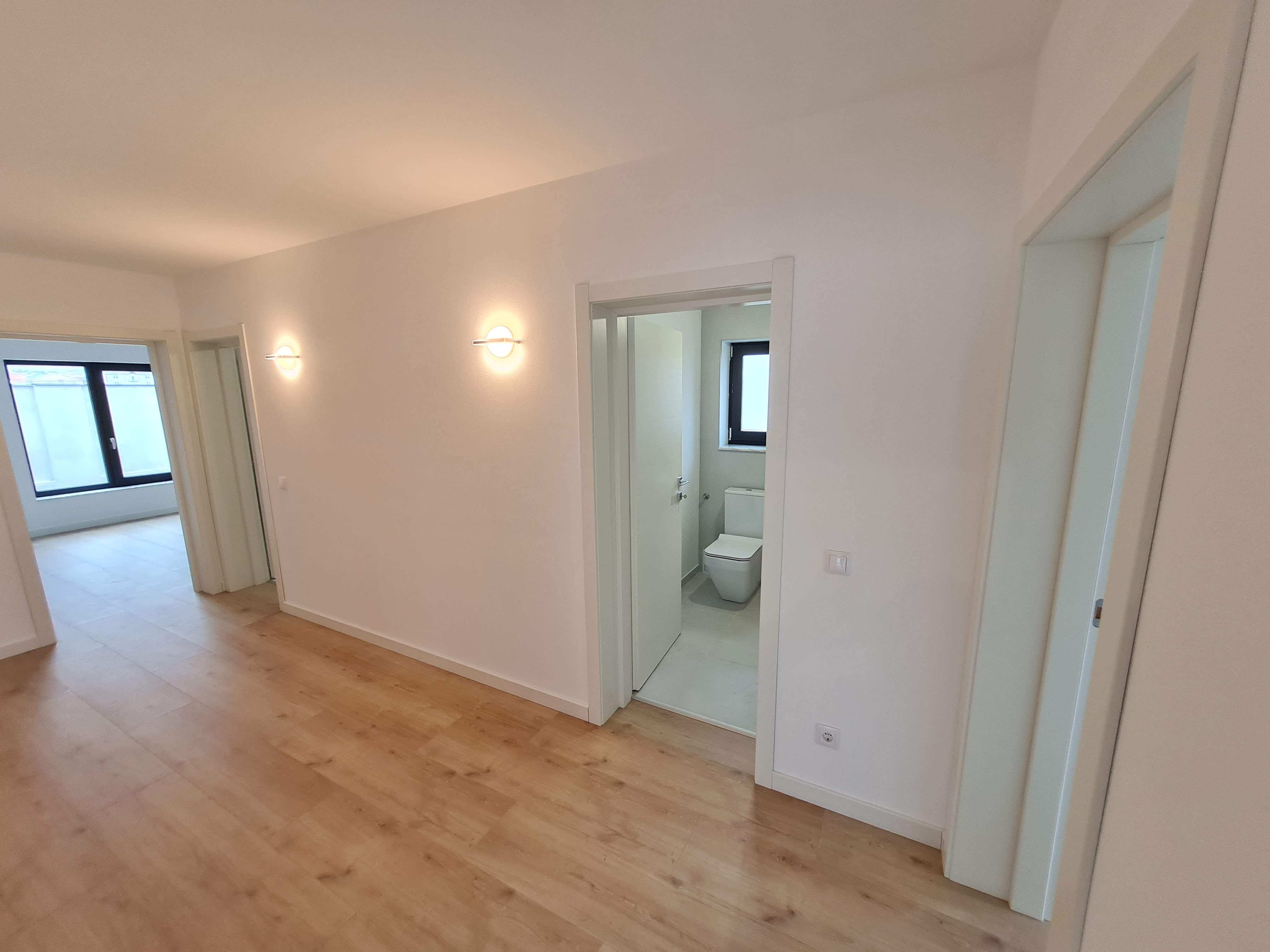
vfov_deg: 89.9
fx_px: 477
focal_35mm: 13
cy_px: 476
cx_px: 635
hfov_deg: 106.2
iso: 80
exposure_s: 1/50
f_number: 2.2
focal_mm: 1.74
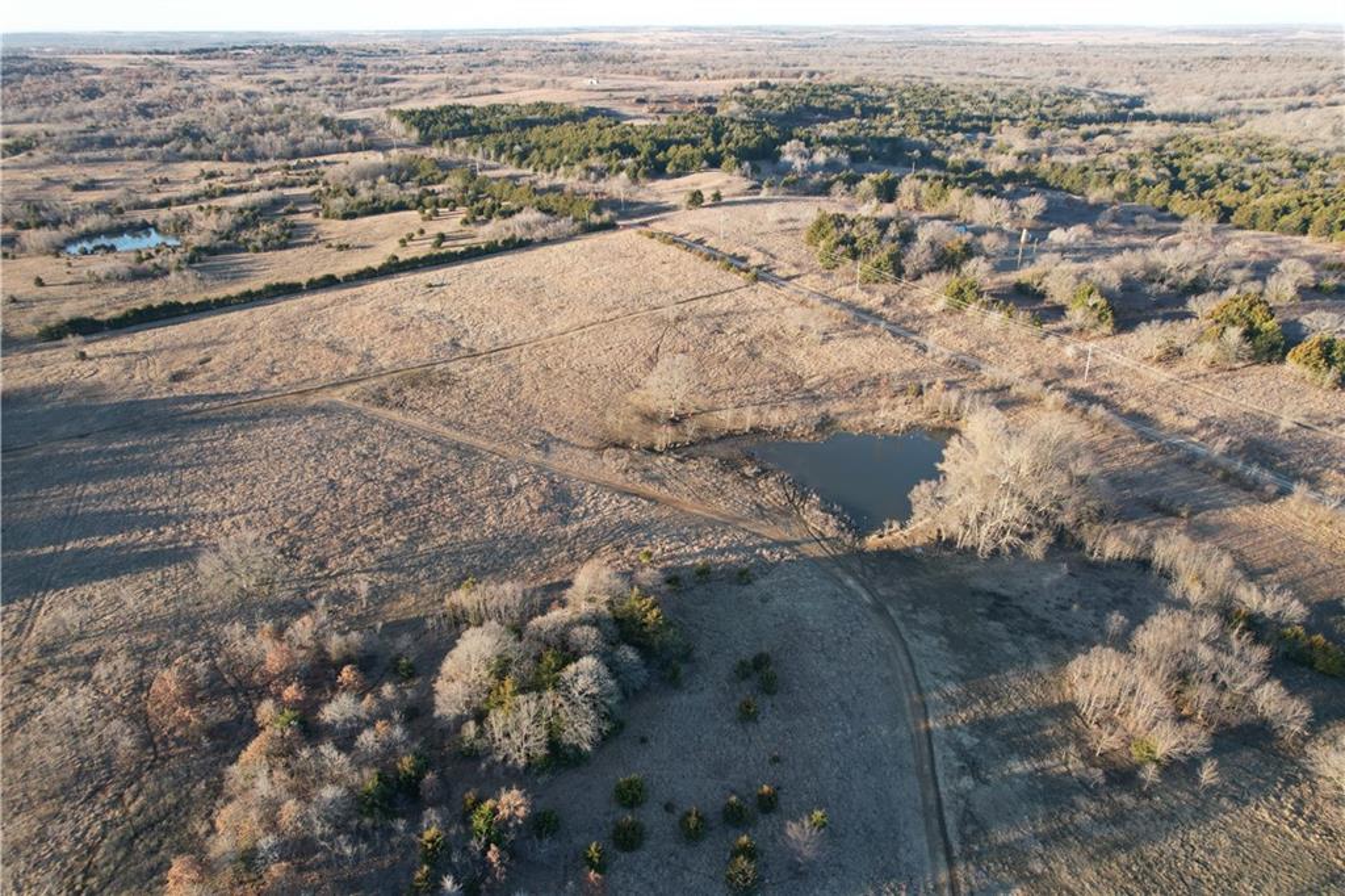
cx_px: 672
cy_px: 448
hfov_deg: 78.6
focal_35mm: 22
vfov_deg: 57.2
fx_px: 822
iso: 200
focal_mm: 8.38
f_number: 2.8
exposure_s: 1/350
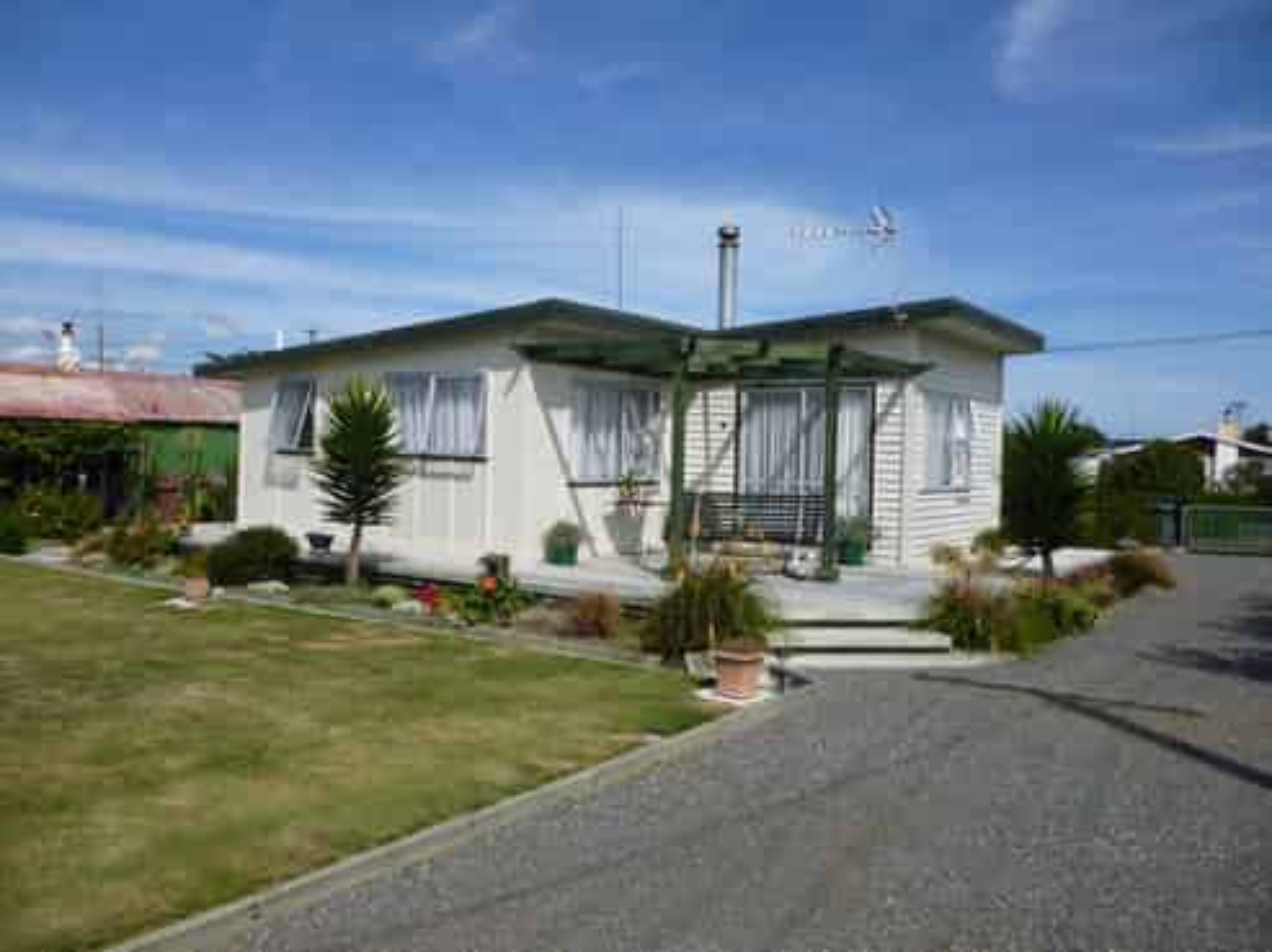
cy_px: 476
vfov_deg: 49.7
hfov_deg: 63.5
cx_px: 636
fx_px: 1028
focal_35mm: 28
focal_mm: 5
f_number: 9
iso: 100
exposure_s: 1/200
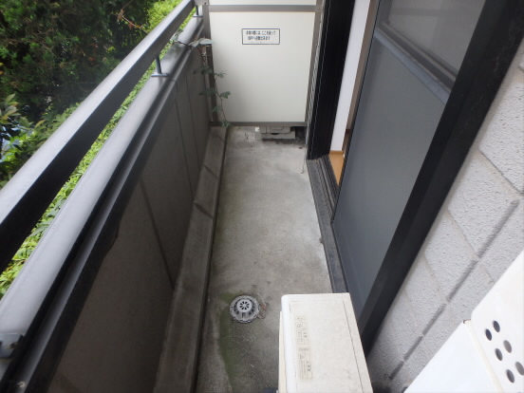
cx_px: 262
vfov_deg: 63.4
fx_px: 318
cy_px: 196
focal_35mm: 21
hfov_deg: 79.0
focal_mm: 3.7
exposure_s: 1/100
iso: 125
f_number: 3.5
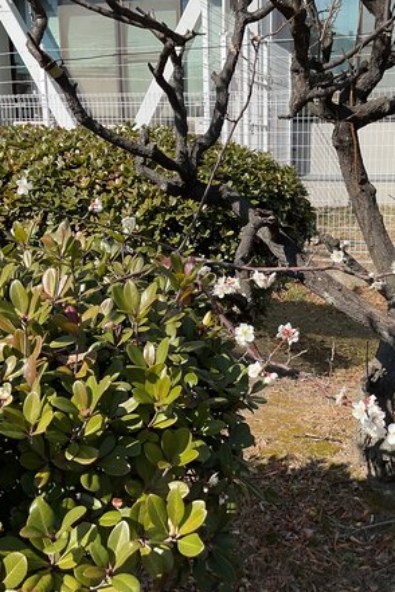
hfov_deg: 32.4
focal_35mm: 41
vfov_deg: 47.4
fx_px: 675
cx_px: 257
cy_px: 298
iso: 16
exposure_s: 1/1490
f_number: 1.8
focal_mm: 3
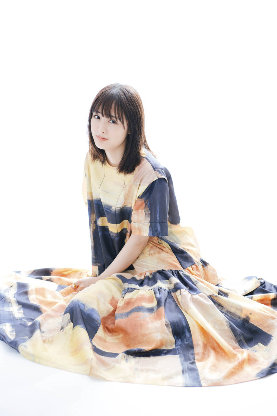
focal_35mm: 85
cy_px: 208
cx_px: 138
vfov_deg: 23.9
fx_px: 981
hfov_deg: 16.1
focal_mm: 85
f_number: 2.8
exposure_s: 1/125
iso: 250
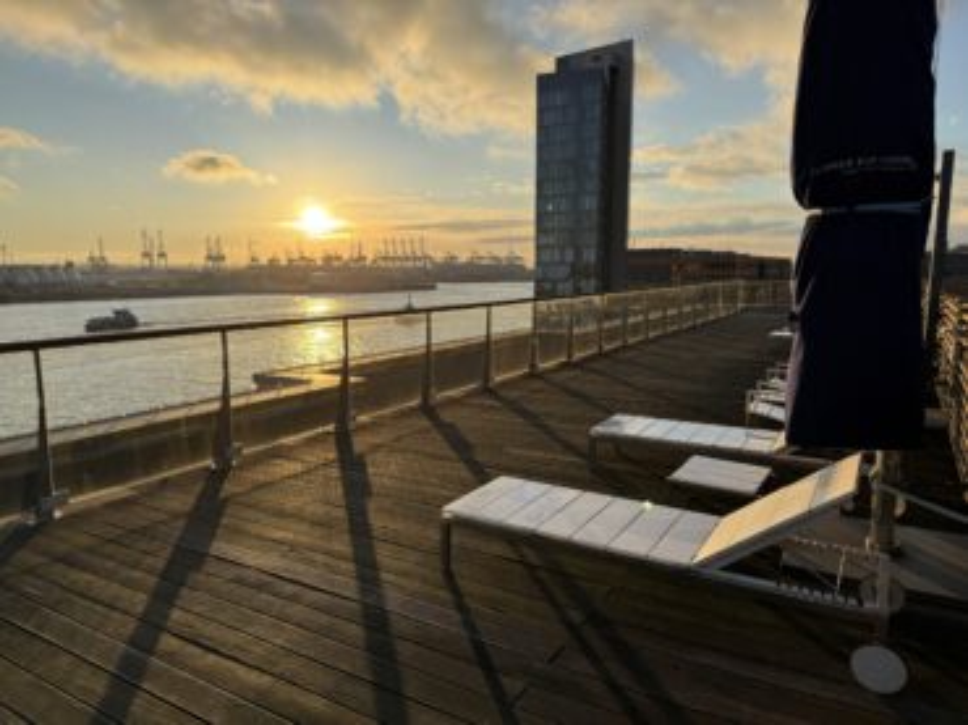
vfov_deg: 56.8
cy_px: 362
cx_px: 484
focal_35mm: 24
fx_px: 671
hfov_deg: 71.6
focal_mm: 6.76
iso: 80
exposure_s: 1/3953
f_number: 1.78
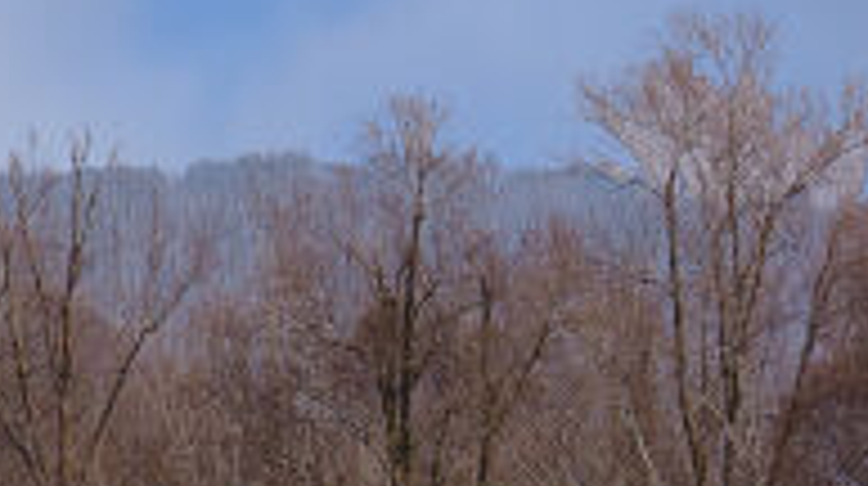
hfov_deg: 1.6
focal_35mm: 1345
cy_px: 806
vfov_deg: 0.9
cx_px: -1340
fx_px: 30918
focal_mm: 152.6
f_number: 8
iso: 160
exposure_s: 1/250
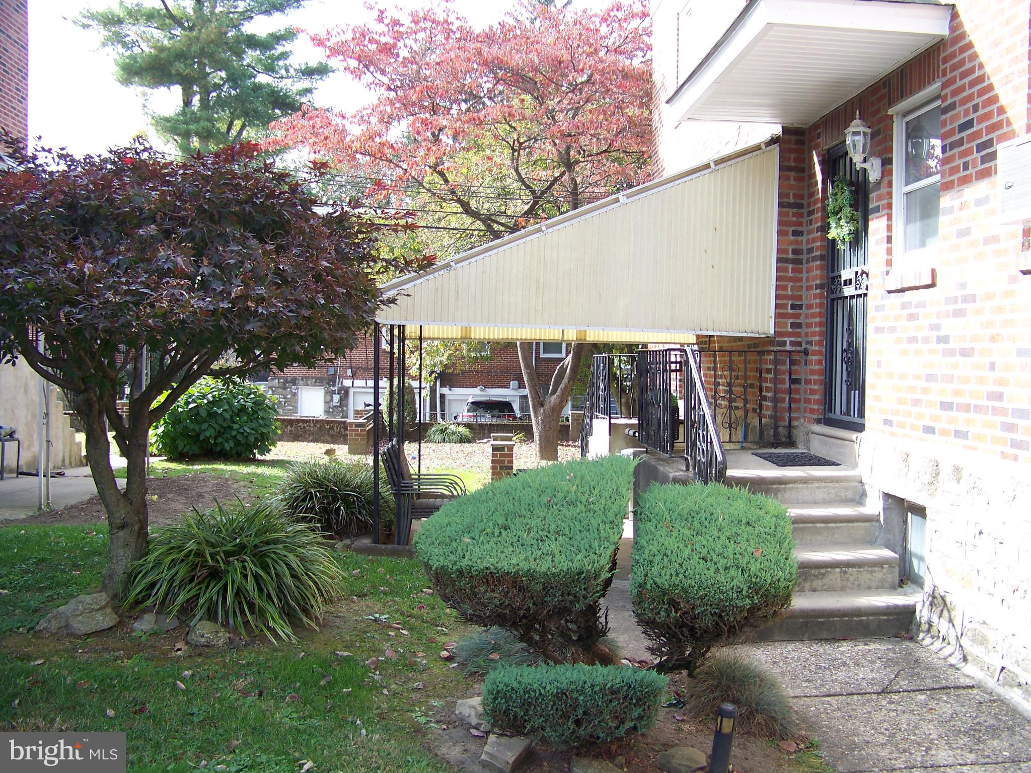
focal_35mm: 36
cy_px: 386
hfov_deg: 51.4
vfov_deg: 39.7
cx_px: 516
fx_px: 1072
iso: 64
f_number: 2.8
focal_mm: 5.85
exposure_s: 1/125
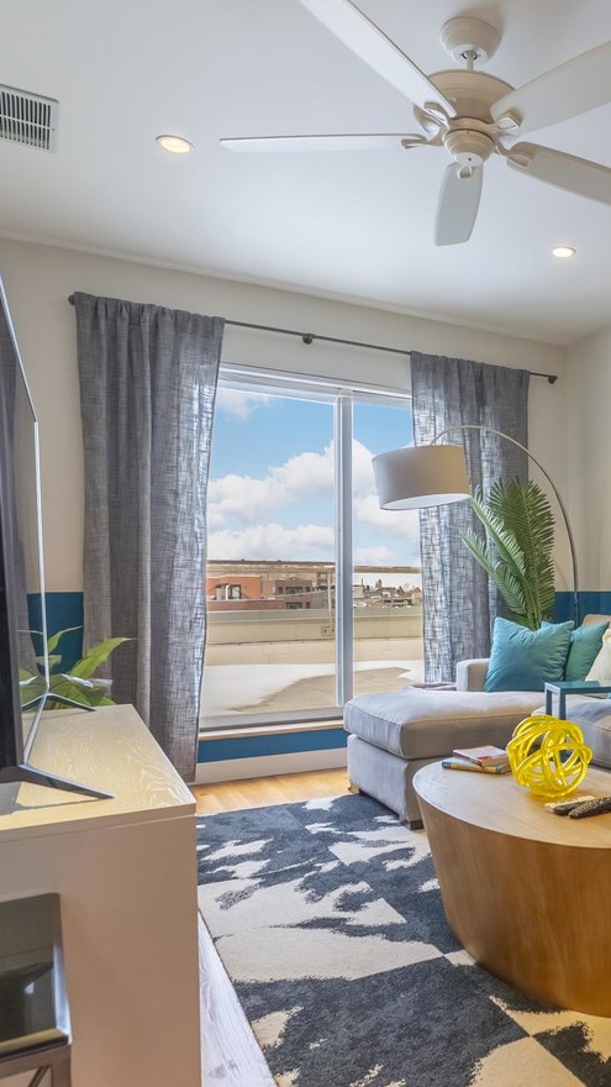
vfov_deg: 69.7
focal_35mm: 27
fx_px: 778
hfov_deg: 37.9
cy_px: 592
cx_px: 618
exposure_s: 1/50
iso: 640
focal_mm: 14
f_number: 7.1
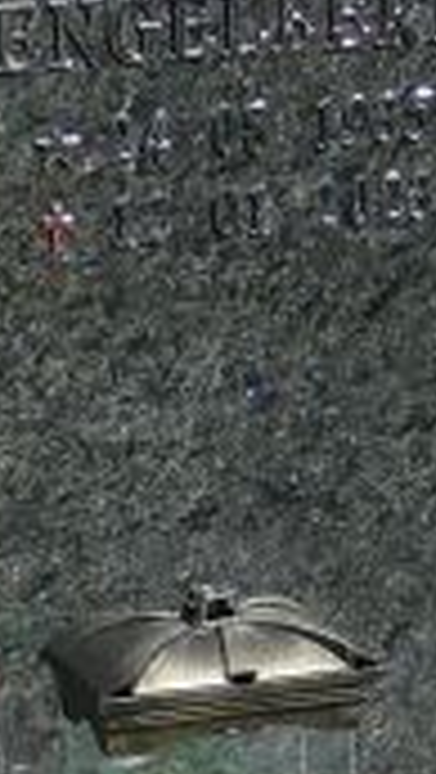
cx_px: 175
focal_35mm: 191
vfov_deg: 11.2
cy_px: 716
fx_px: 3918
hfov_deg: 6.4
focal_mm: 7
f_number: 3.3
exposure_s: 1/500
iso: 80
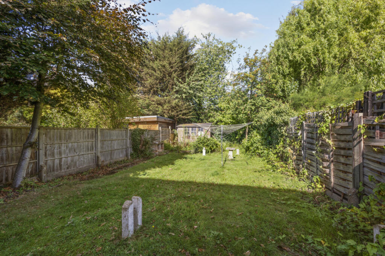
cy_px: 128
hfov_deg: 104.3
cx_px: 192
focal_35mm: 14
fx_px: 150
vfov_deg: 81.1
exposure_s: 1/250
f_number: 8
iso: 200
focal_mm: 14
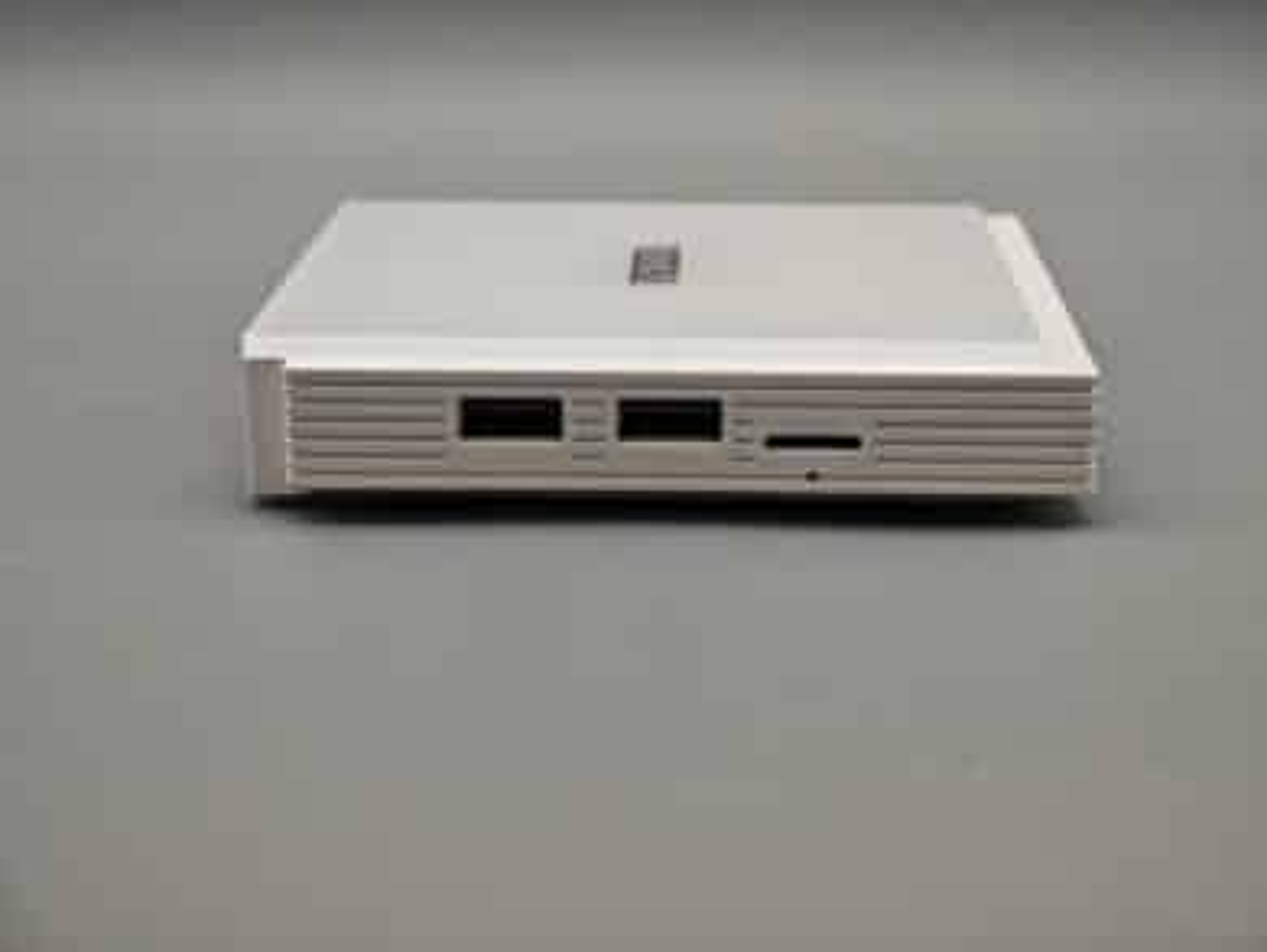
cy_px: 476
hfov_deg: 26.0
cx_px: 634
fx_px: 2747
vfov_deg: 19.7
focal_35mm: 75
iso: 50
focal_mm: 12.28
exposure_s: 1/252
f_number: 1.8
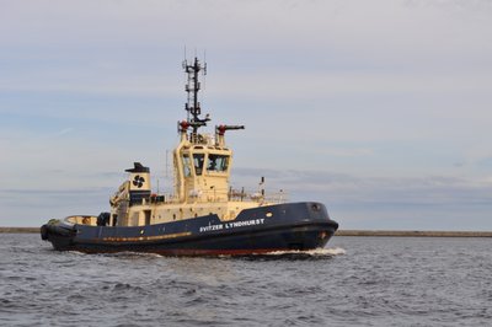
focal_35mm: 82
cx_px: 246
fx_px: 1127
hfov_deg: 24.6
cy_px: 164
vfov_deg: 16.5
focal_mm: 55
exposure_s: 1/320
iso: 200
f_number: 9
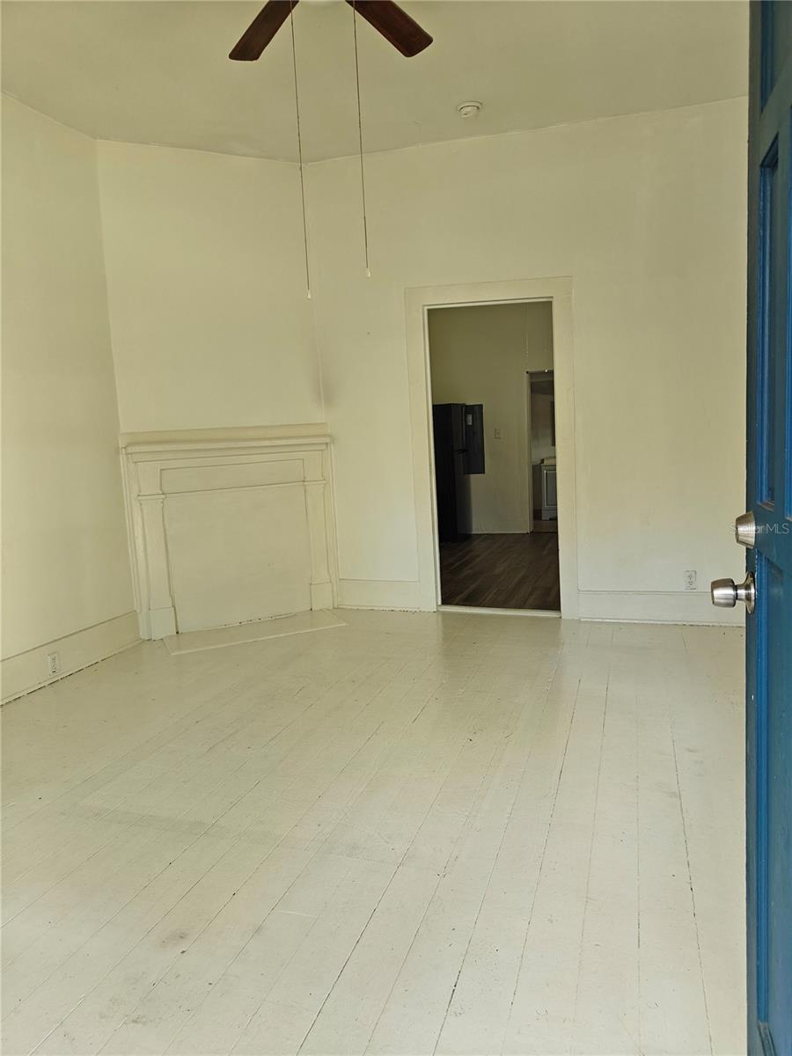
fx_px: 732
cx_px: 396
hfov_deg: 56.8
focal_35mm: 24
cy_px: 528
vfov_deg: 71.6
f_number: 1.8
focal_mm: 5.59
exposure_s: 1/88
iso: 200
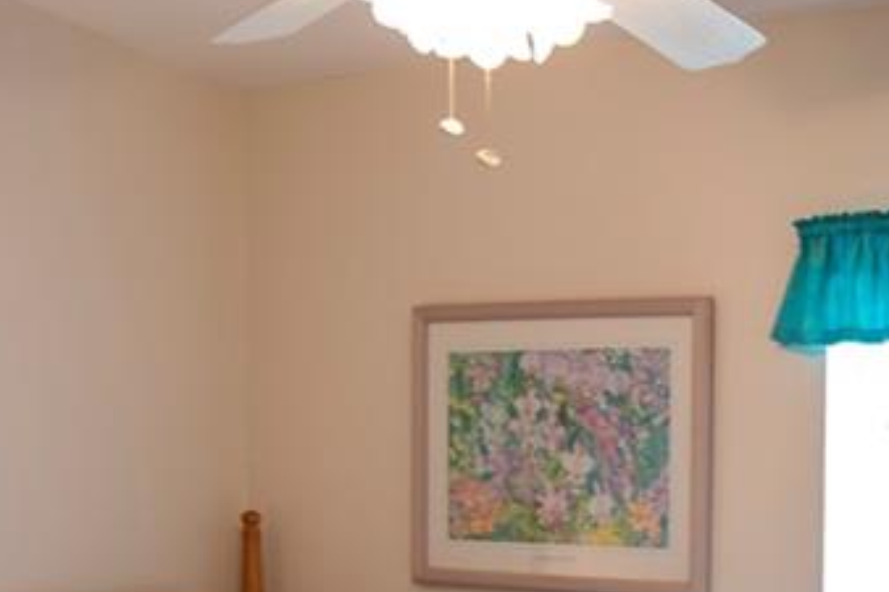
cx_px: 744
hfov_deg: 27.7
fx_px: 1752
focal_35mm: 71
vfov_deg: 18.5
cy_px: 630
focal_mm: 15
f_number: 2.8
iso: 100
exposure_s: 1/13
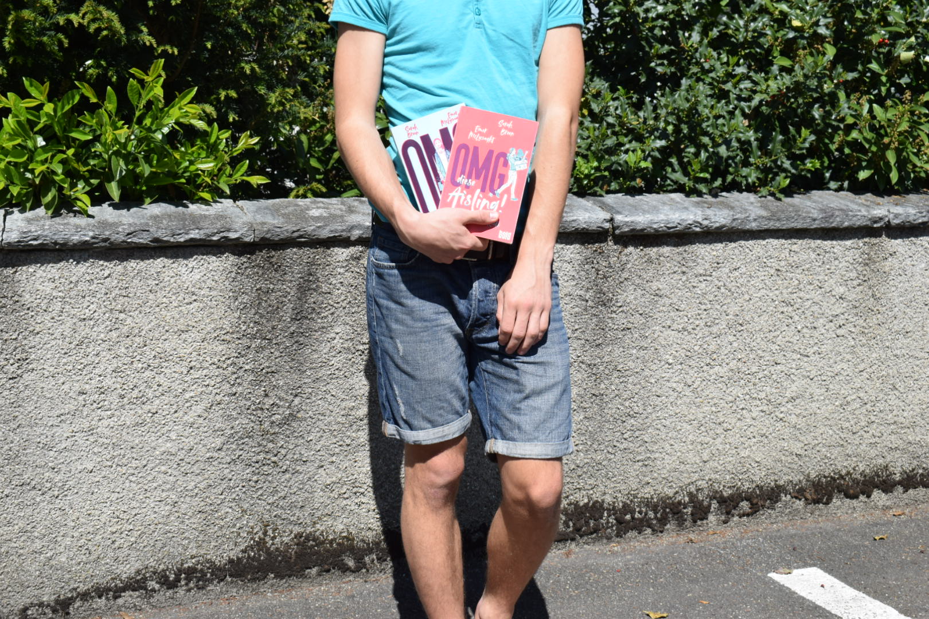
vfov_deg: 28.9
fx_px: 1200
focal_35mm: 46
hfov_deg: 42.3
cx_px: 464
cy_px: 310
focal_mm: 31
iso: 200
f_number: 10
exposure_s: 1/400
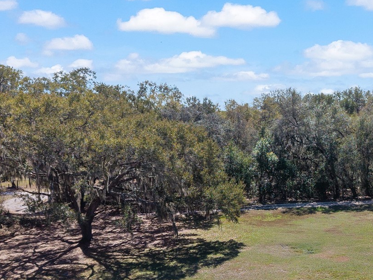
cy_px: 190
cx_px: 338
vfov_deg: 30.6
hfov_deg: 37.7
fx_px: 507
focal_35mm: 47
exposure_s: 1/6000
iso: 270
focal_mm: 8.67
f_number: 1.8
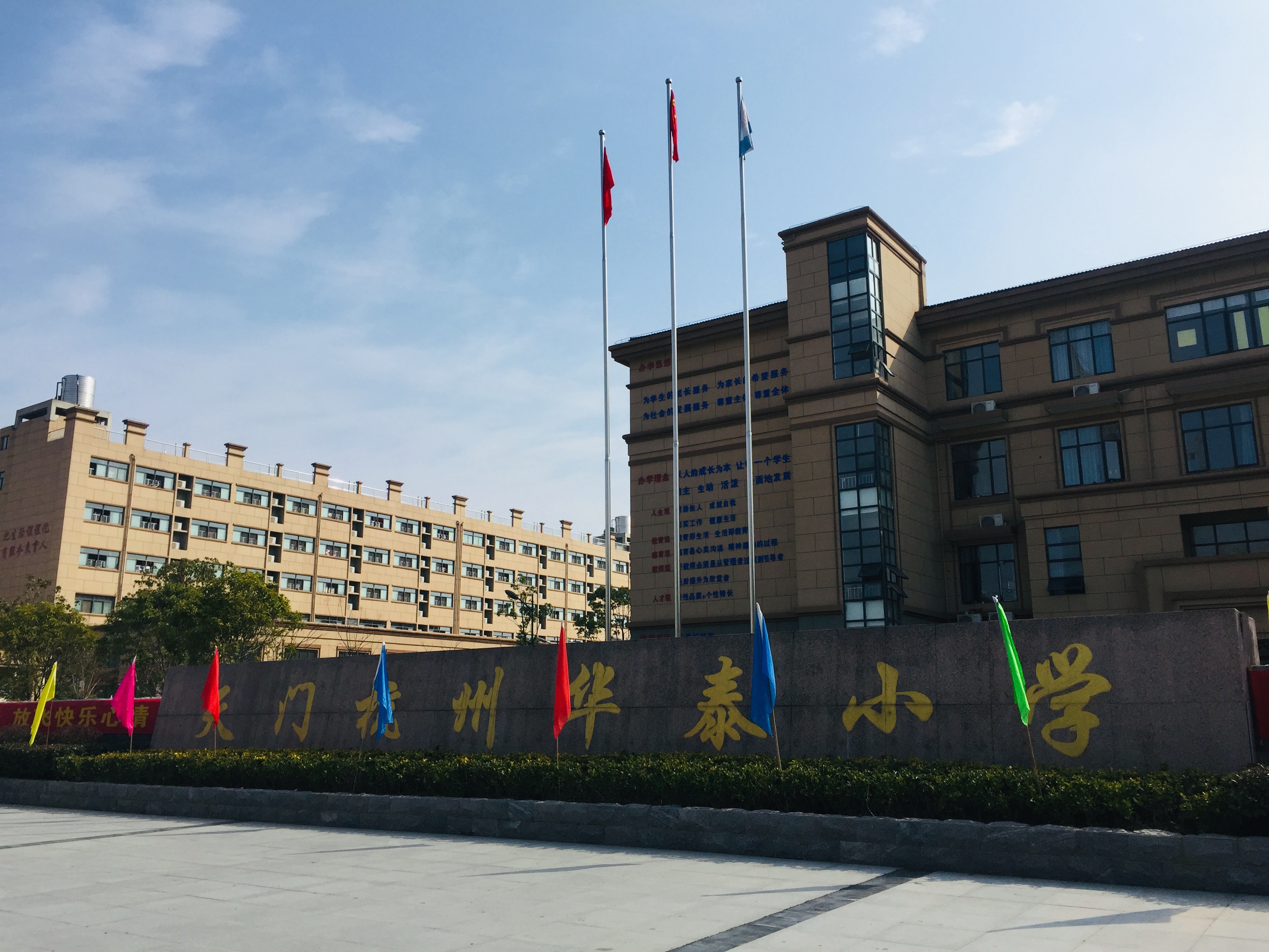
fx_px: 1063
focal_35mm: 29
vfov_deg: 48.2
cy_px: 476
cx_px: 634
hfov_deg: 61.7
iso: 32
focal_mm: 4.15
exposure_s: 1/3049
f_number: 2.2
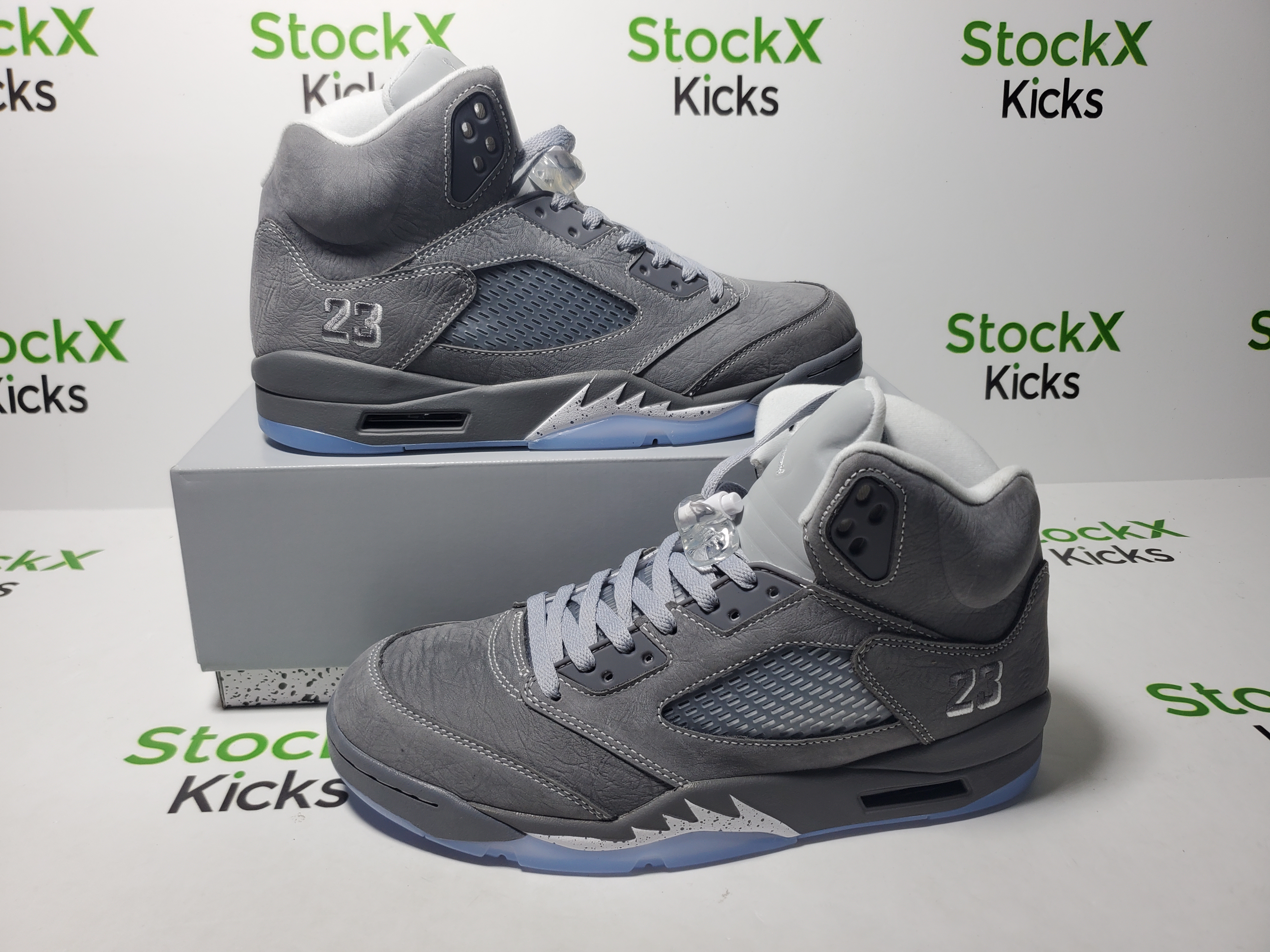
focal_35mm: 26
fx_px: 954
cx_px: 635
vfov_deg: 53.1
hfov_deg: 67.3
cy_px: 476
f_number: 1.5
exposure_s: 1/415
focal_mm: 4.3
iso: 50
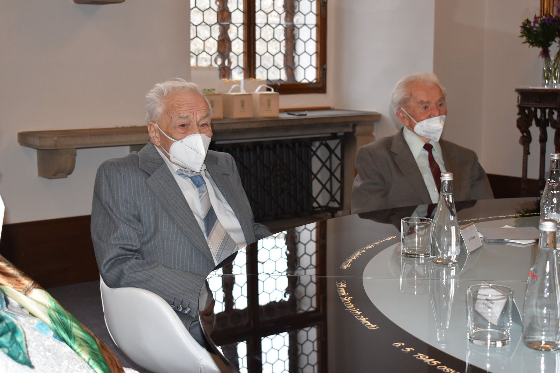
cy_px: 186
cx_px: 280
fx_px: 886
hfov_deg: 35.1
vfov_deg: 23.8
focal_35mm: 57
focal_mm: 38
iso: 800
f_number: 5.6
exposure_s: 1/125
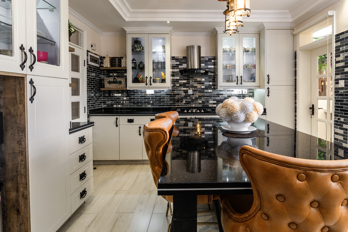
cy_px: 95
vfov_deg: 61.4
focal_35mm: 20
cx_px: 189
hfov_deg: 83.8
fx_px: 193
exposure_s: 1/1.25
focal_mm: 16
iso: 50
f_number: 8
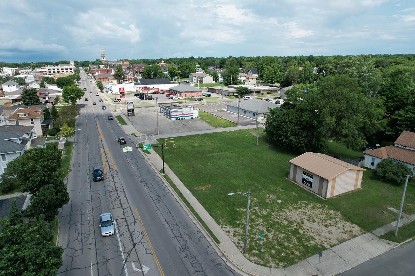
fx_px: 254
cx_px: 208
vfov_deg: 57.2
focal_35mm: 22
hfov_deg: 78.6
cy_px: 138
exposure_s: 1/2500
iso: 130
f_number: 2.8
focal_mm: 8.38
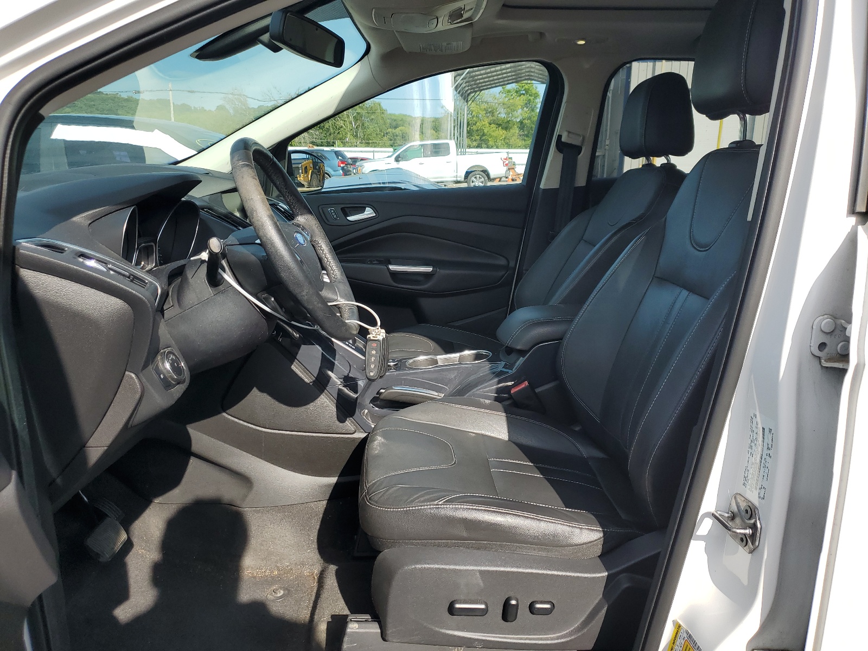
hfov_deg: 67.3
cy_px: 326
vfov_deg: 53.1
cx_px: 434
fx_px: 652
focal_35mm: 26
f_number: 1.5
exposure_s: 1/1667
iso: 50
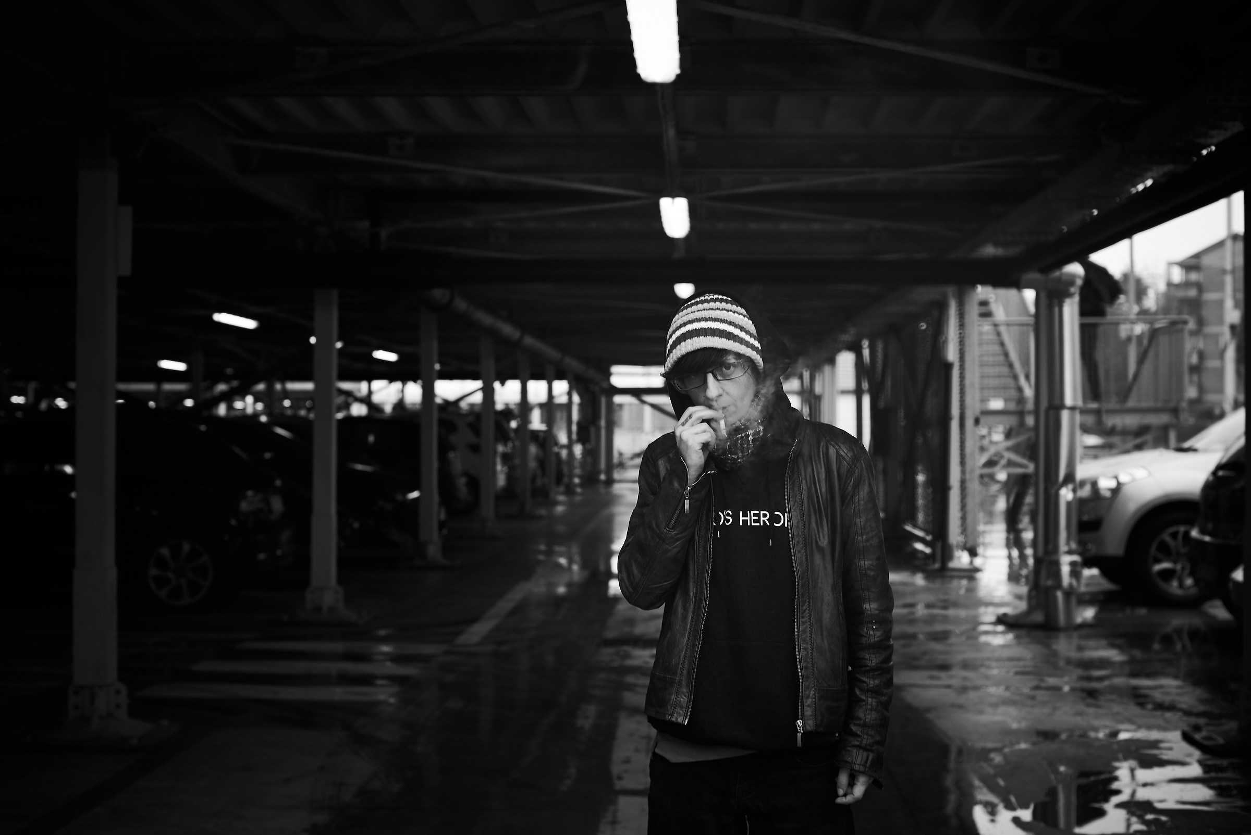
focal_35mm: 50
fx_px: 1738
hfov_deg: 39.6
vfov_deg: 27.0
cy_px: 418
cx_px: 626
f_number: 4.5
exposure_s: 1/50
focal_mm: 50
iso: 250
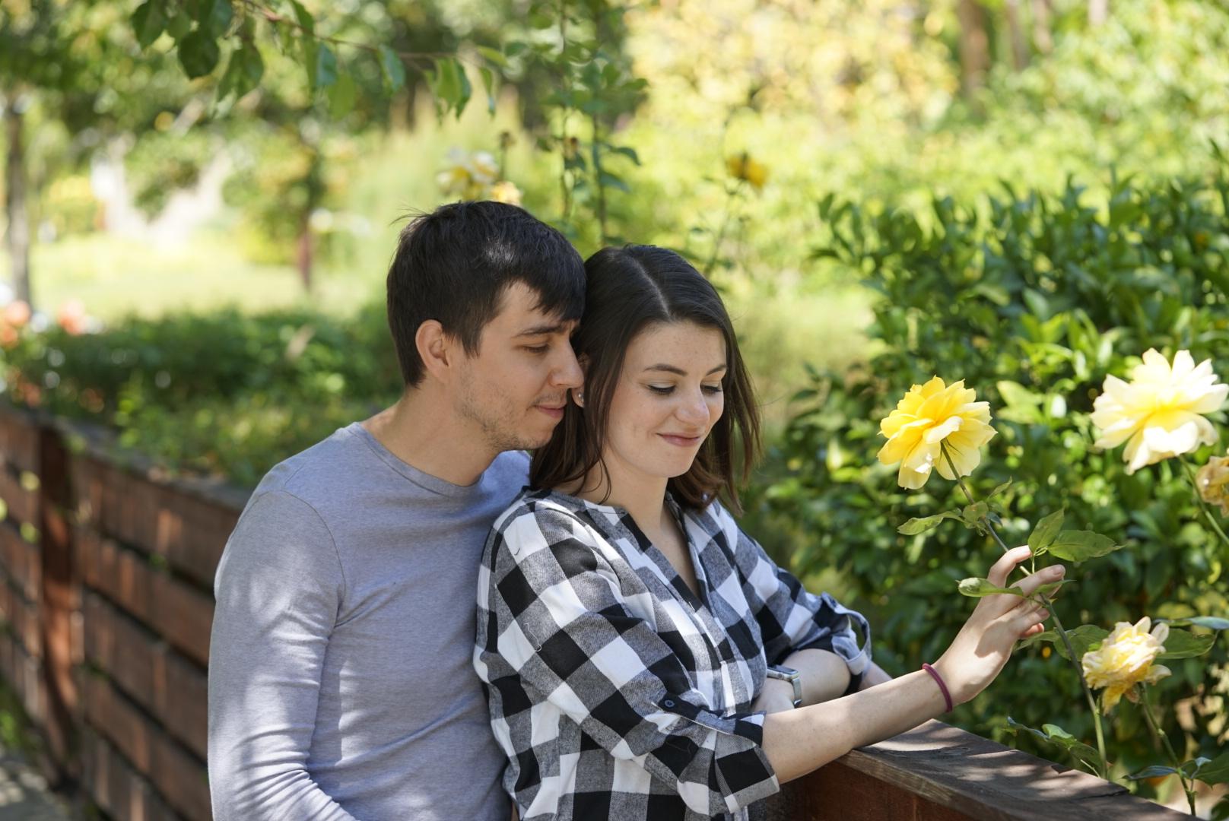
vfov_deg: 15.2
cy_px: 410
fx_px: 3075
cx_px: 614
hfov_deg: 22.6
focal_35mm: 90
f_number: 4
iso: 100
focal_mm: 90
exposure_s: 1/200
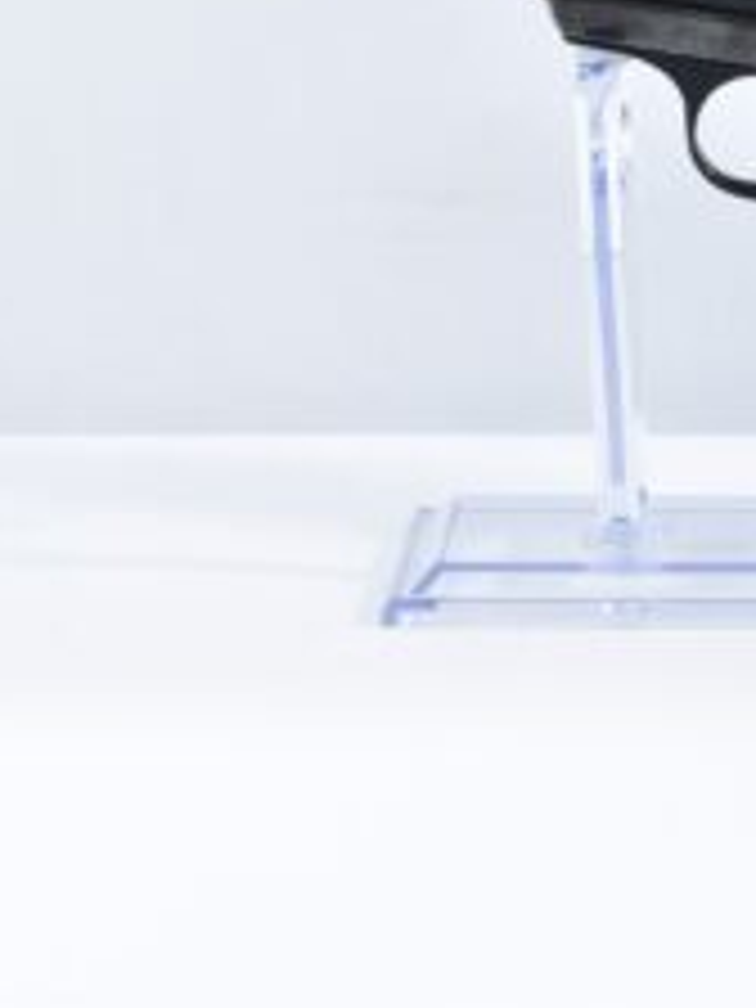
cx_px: 824
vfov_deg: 10.2
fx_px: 5620
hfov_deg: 7.6
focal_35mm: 193
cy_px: 117
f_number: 5.6
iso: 640
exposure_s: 1/20
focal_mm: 50
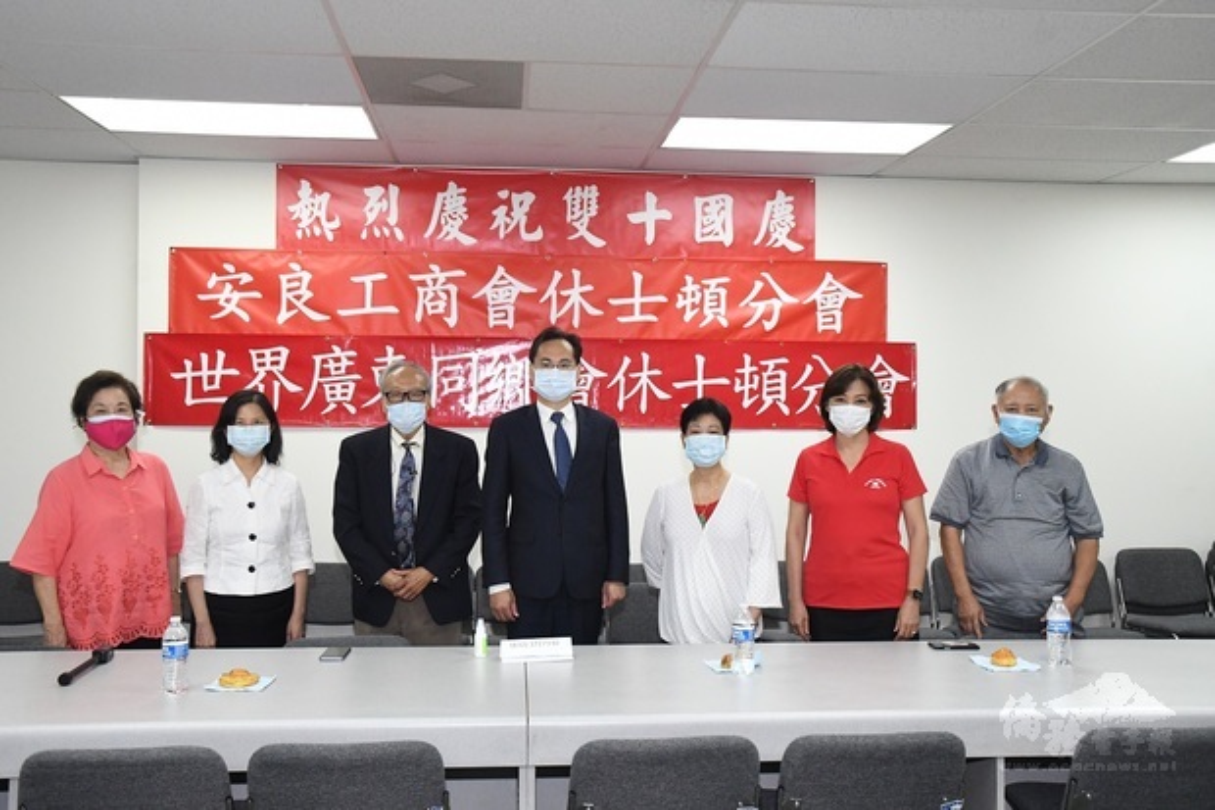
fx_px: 1113
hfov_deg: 57.2
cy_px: 405
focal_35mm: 33
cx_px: 608
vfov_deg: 39.9
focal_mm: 22
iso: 3200
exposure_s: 1/125
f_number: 5.6
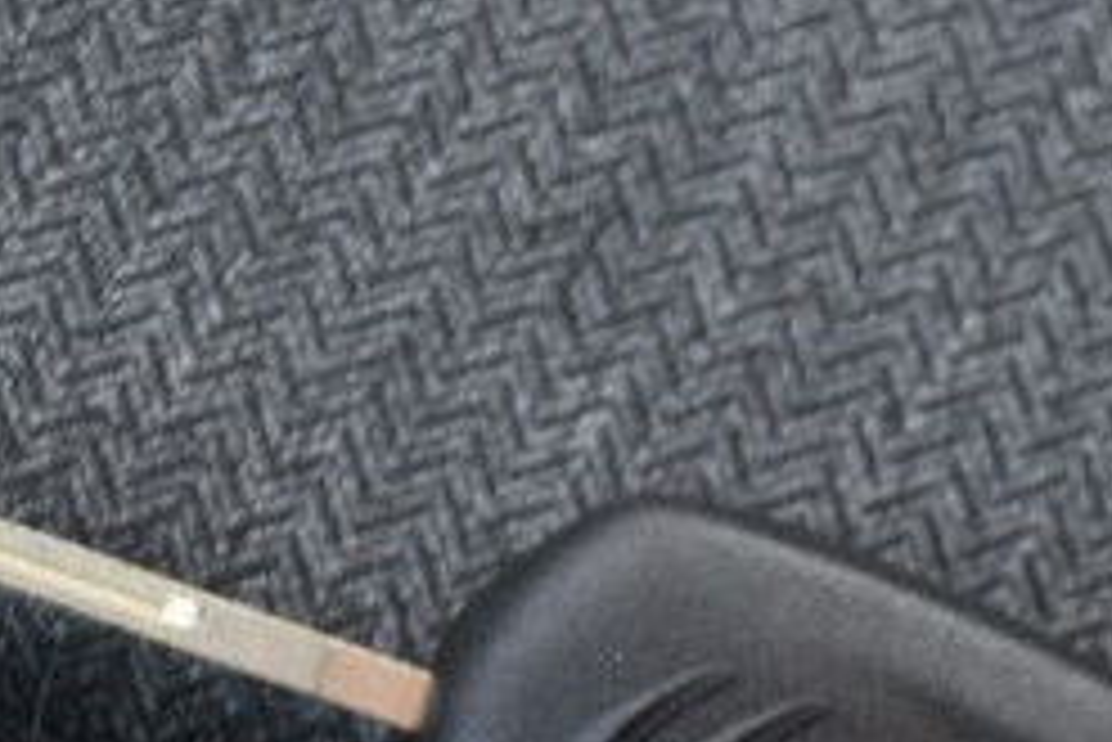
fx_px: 8066
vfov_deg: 5.2
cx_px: 1571
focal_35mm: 261
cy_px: 920
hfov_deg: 7.8
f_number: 4.8
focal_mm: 42
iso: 800
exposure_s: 1/60
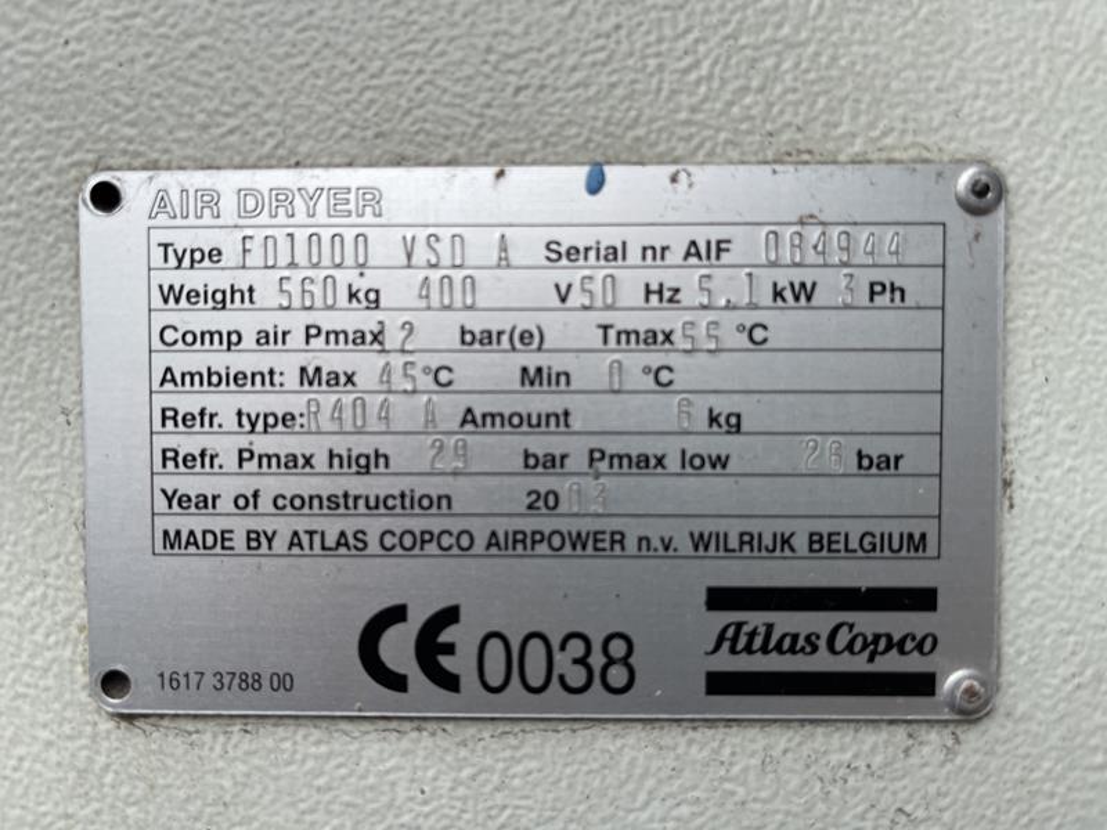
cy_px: 415
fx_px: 831
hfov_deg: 67.3
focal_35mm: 26
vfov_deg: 53.1
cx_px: 554
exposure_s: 1/121
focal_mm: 5.1
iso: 125
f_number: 1.6
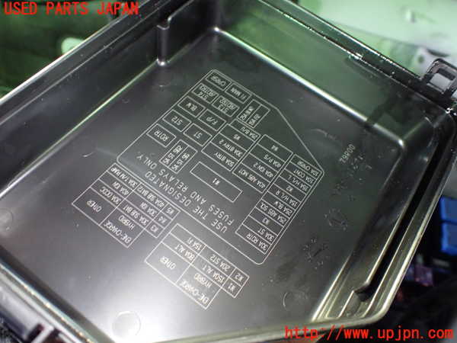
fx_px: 396
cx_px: 228
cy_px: 172
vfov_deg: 46.8
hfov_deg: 60.0
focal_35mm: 30
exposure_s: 1/40
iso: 800
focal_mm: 5.4
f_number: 2.3
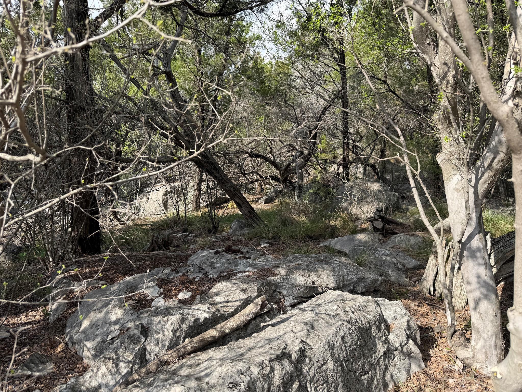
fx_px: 362
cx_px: 261
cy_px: 196
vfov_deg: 56.8
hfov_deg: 71.6
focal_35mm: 24
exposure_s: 1/1437
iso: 80
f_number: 1.78
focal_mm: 6.76
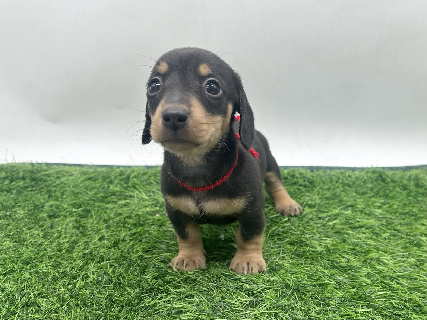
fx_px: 296
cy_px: 160
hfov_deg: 71.6
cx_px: 214
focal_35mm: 24
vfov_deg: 56.8
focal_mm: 6.86
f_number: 1.78
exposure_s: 1/311
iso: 80
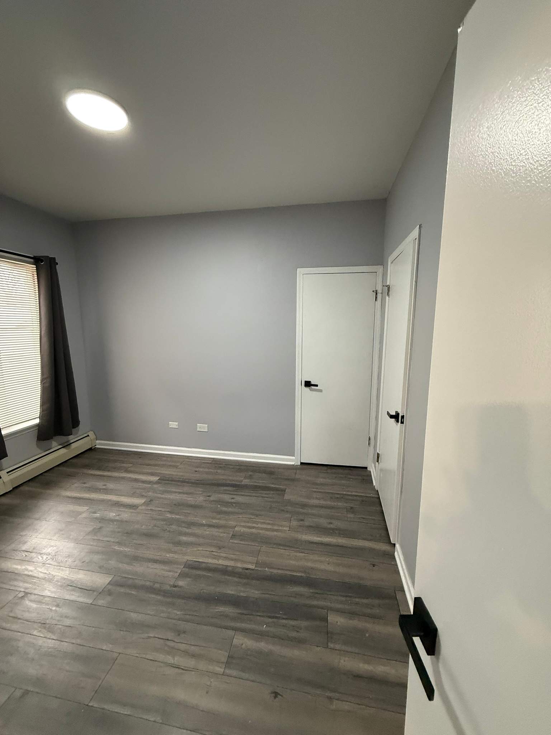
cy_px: 368
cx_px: 276
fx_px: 297
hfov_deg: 85.7
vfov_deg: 102.1
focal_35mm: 14
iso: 500
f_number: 2.2
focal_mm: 2.22
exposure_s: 1/120
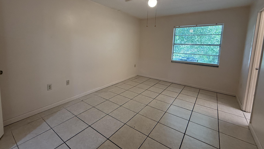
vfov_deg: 63.2
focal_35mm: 17
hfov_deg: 95.7
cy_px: 58
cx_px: 121
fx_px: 119
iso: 400
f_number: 2.2
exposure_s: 1/120
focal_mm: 2.22
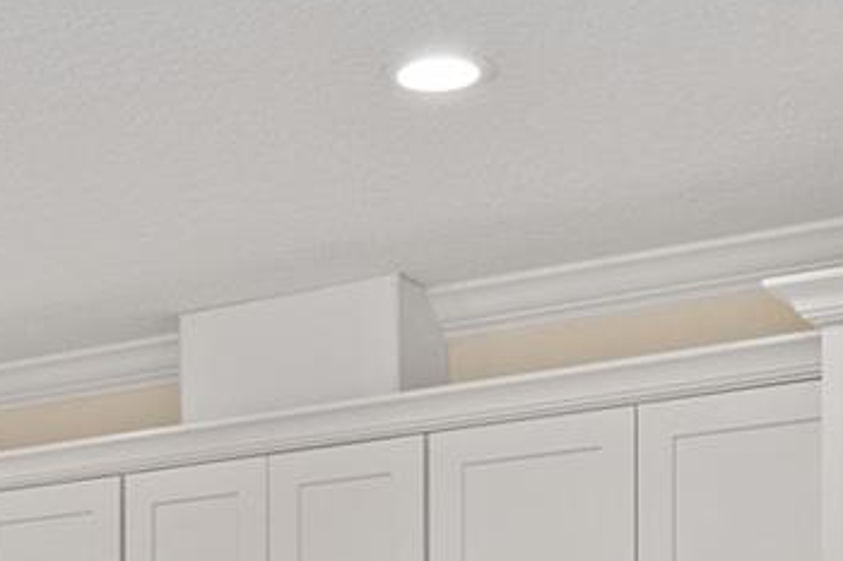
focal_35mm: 99
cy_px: 946
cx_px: 101
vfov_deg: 12.8
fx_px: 2311
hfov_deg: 20.3
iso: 320
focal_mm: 21.6
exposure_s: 1/25
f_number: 8
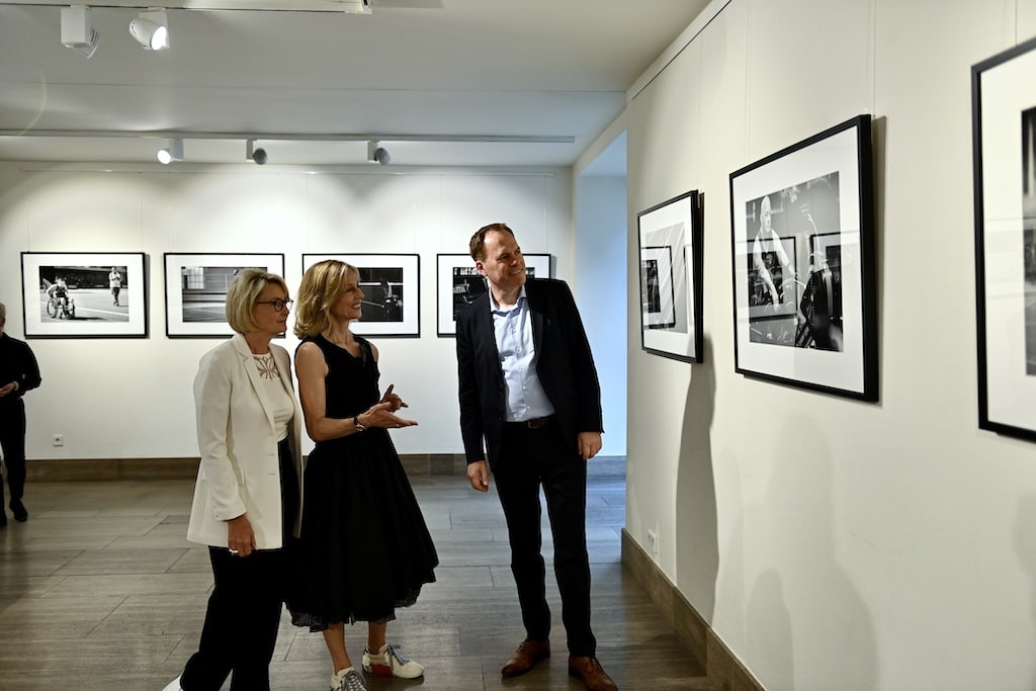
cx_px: 518
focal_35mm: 32
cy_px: 346
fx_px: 921
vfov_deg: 41.1
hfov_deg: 58.7
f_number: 2.8
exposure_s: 1/125
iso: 360
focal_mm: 32
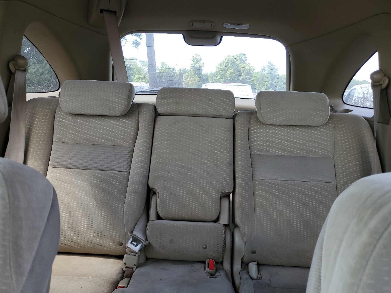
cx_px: 196
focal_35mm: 26
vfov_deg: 53.1
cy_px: 146
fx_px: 294
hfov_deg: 67.3
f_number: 1.5
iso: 57
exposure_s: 1/120
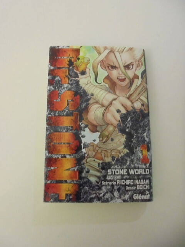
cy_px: 124
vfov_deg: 67.3
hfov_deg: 53.1
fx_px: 185
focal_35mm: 26
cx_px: 92
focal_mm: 4.6
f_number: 3.5
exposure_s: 1/15
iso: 400
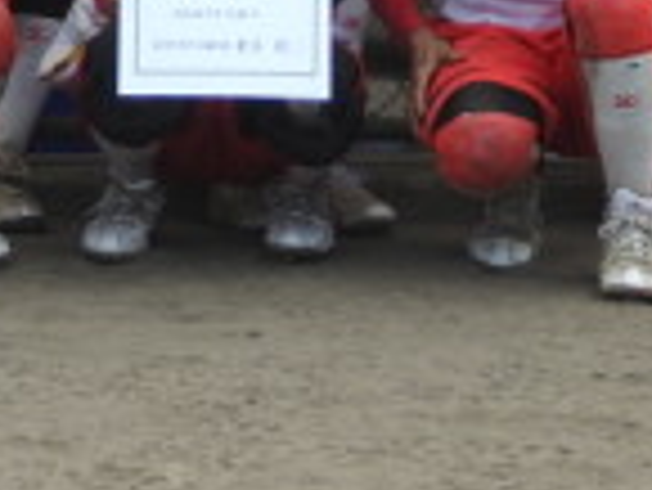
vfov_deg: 5.9
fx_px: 4675
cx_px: 40
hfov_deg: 7.9
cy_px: -382
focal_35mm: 248
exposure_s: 1/320
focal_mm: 10.7
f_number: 4.2
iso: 100
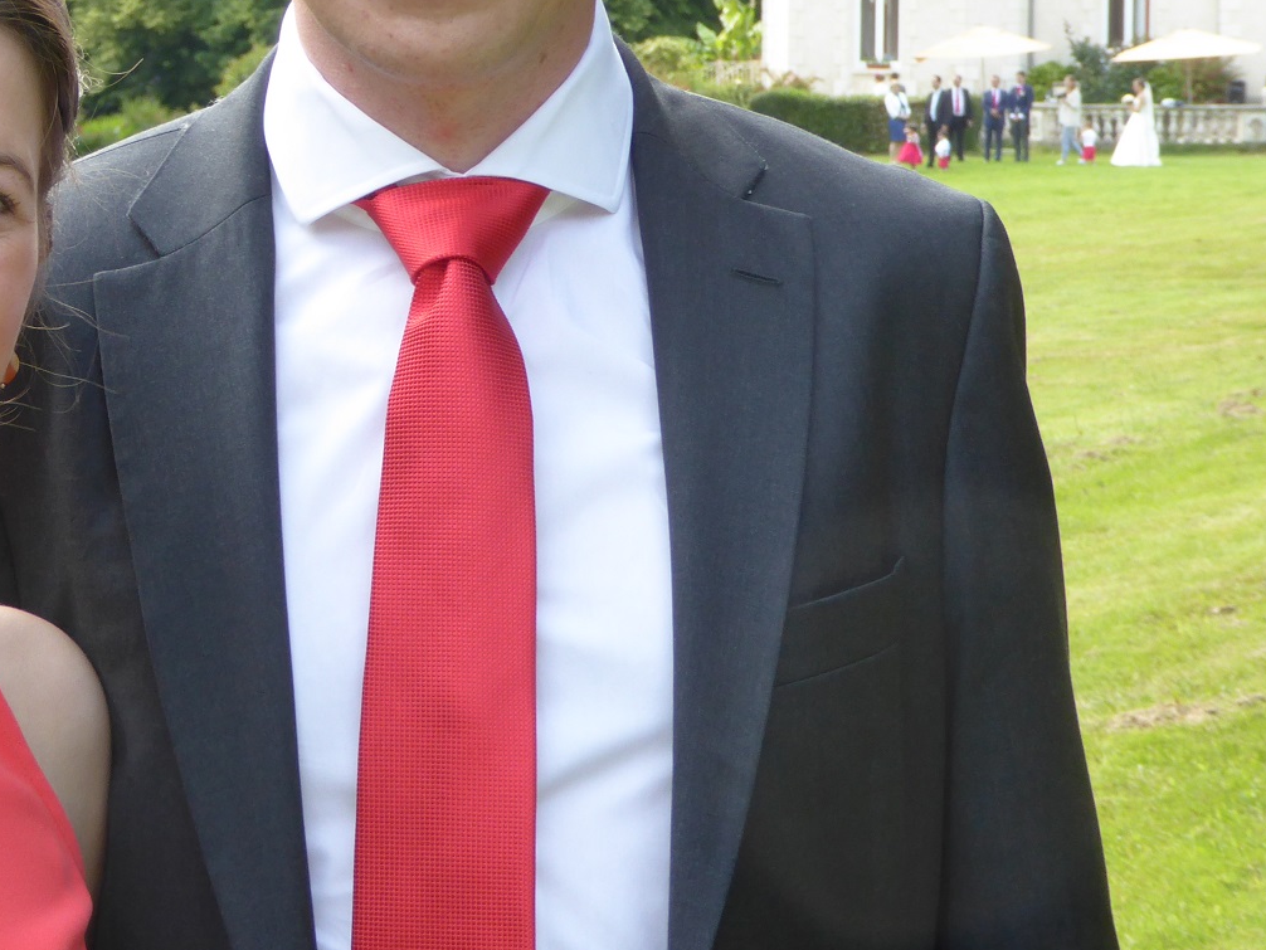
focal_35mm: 146
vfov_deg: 10.2
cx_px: 199
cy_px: 282
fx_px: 5341
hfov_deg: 13.4
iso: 100
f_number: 4.5
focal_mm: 12.5
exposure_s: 1/80
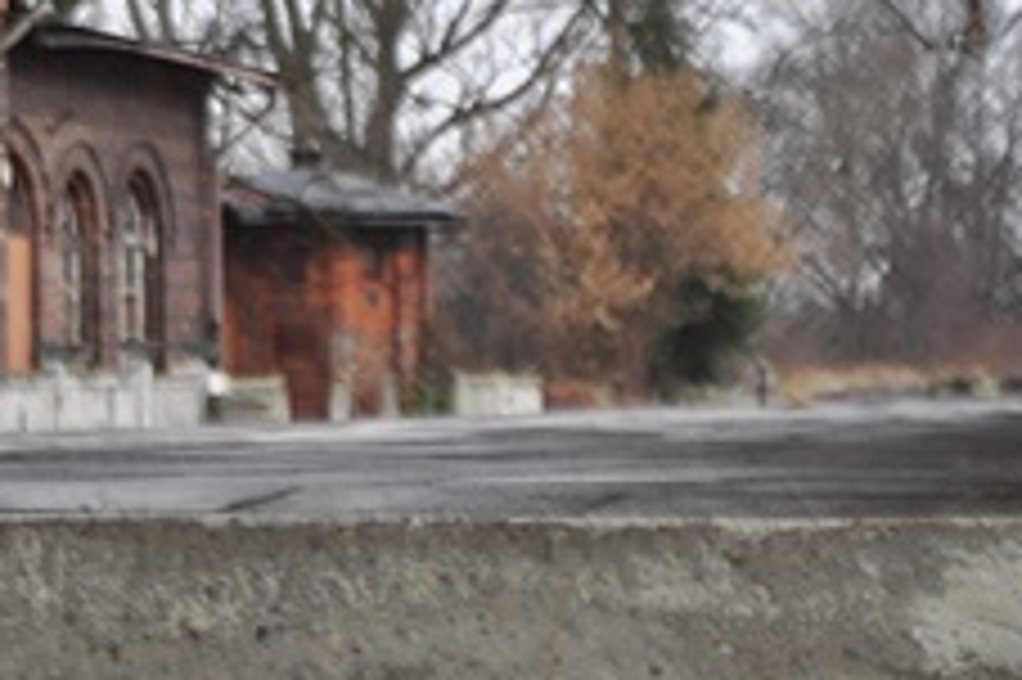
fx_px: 4227
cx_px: 149
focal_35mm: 149
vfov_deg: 9.1
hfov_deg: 13.7
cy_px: -54
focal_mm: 22
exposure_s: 1/200
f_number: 4
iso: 220
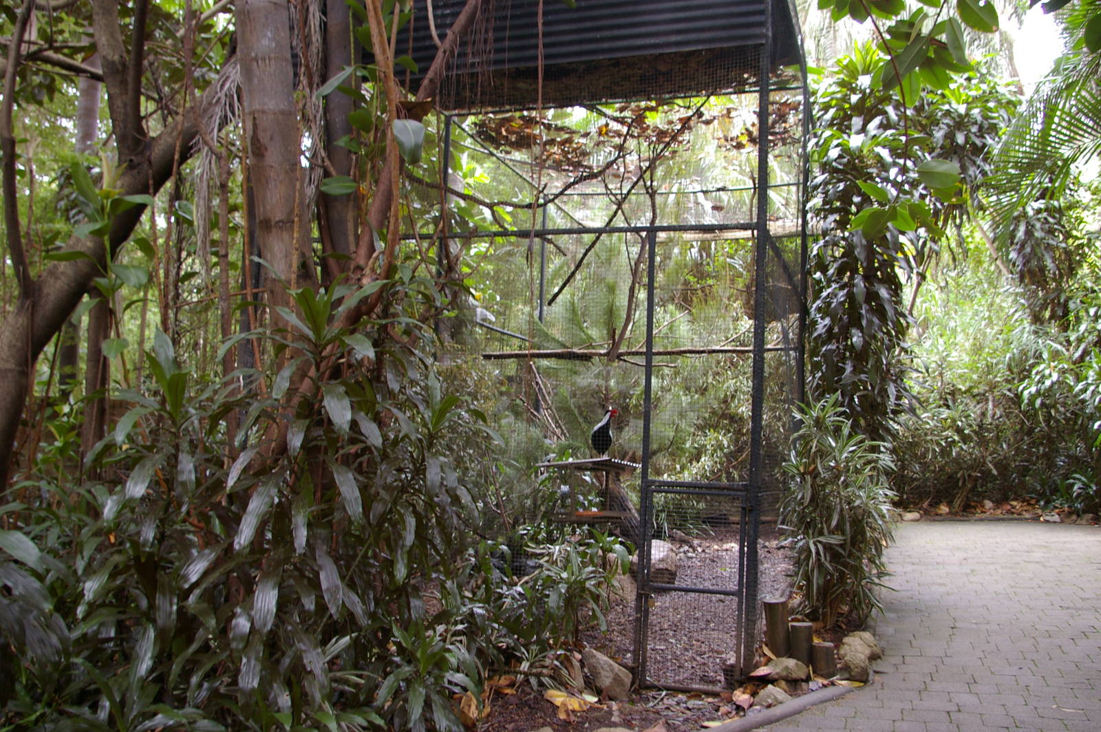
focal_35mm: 30
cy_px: 366
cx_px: 550
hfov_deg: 62.0
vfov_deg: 43.5
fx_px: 917
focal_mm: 20
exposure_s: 1/10
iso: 400
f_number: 4.5
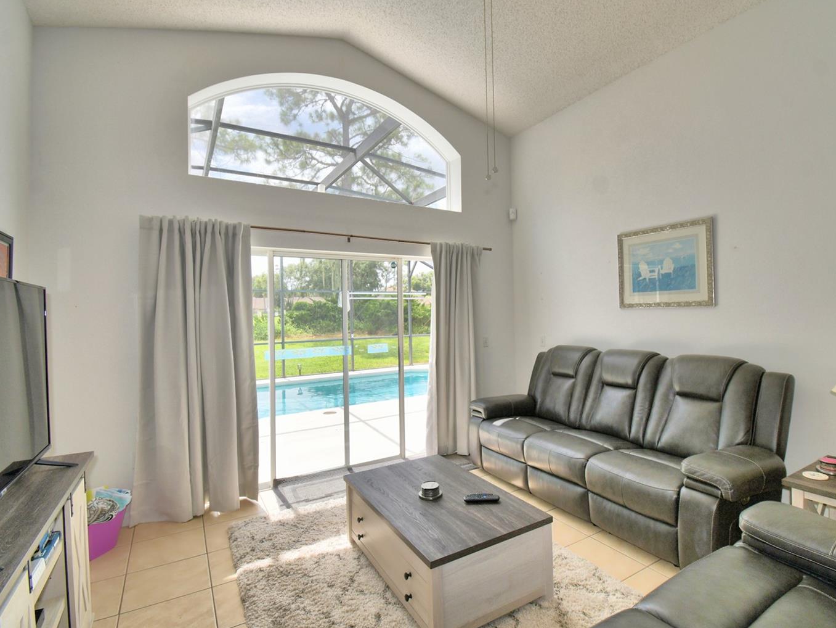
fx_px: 411
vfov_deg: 74.7
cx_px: 463
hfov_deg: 90.7
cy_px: 307
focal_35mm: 17
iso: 100
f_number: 6.3
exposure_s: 1/250
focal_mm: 10
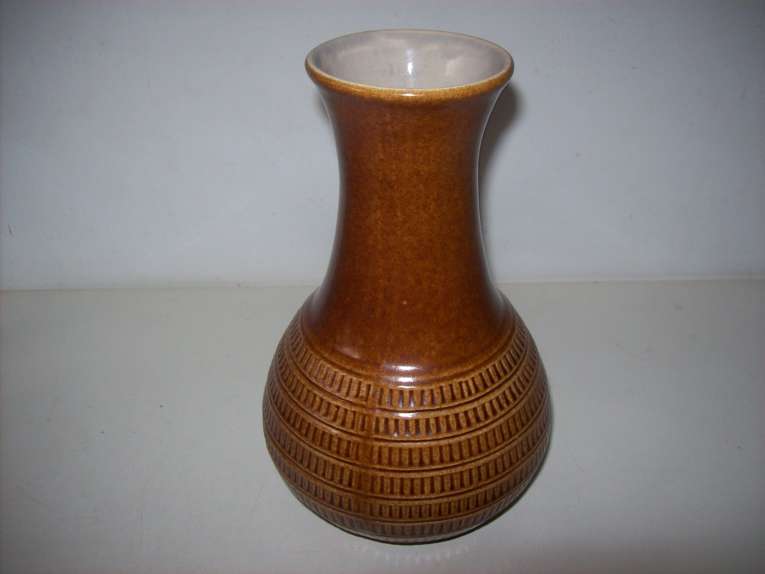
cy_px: 287
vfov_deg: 39.6
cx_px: 382
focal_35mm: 36
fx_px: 795
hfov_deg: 51.4
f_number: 2.7
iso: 80
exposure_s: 1/64
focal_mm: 6
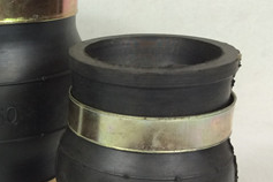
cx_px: -52
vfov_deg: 17.2
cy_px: 139
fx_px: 599
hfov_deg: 23.5
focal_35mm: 79
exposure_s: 1/30
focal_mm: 4.12
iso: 40
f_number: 2.2
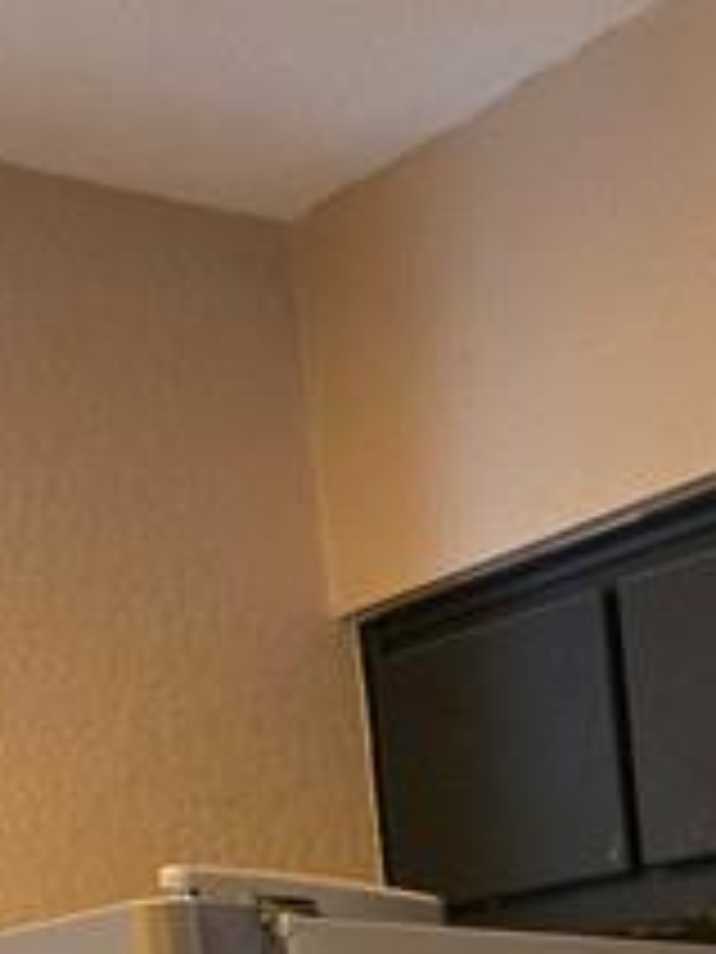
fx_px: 3034
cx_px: 1644
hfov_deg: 11.4
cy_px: 1955
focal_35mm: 110
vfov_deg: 14.5
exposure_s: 1/60
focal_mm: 5.4
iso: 1000
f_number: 1.8
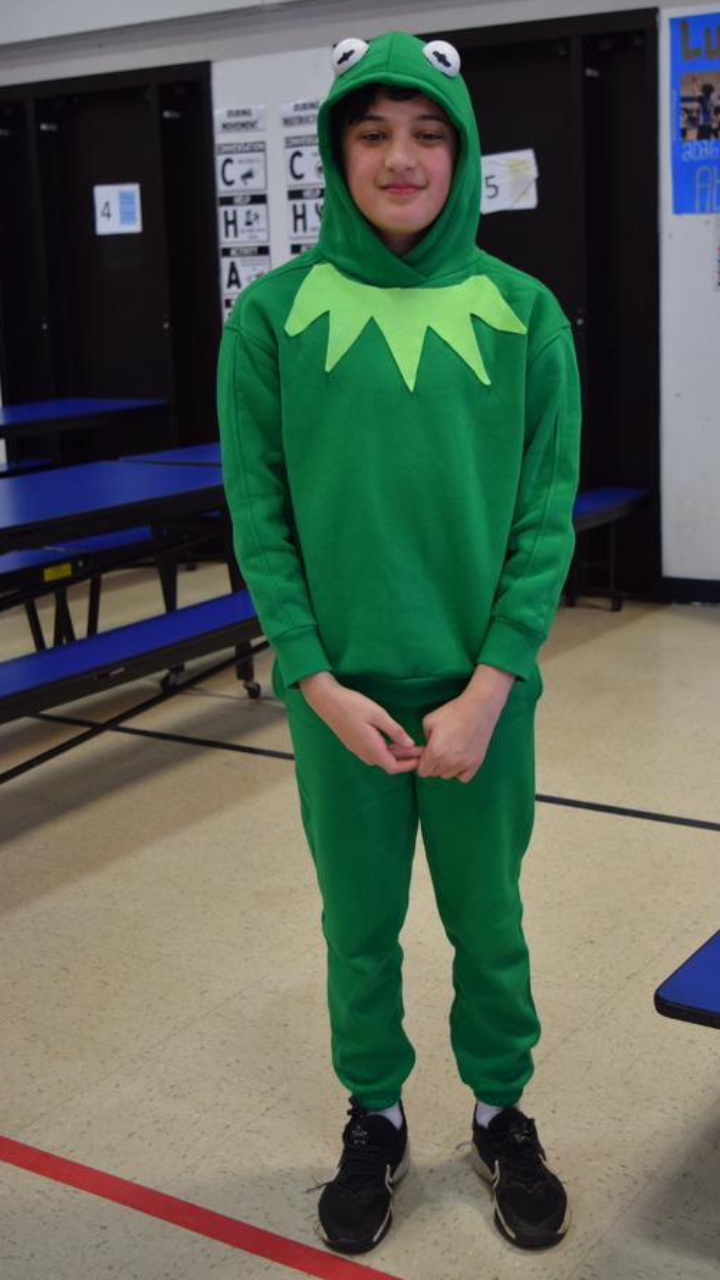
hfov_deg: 25.4
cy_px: 613
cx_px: 451
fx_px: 1594
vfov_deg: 43.7
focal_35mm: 47
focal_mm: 26
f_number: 4
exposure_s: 1/60
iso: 450
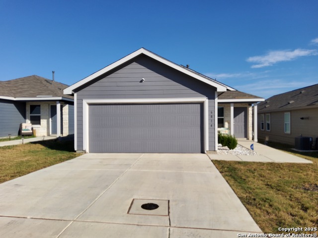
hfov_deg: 67.3
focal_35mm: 26
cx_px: 159
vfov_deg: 53.1
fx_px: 239
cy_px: 119
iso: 50
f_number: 2
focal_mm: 3.08
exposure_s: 1/2010
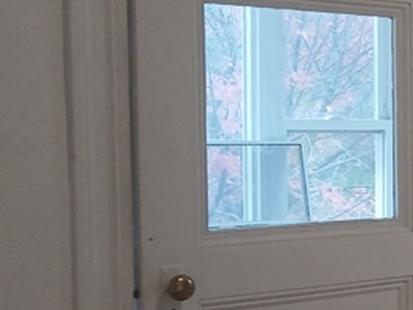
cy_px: 219
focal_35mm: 101
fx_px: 1205
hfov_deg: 16.7
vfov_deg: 14.6
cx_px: 710
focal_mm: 3.98
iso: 125
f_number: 1.8
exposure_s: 1/60
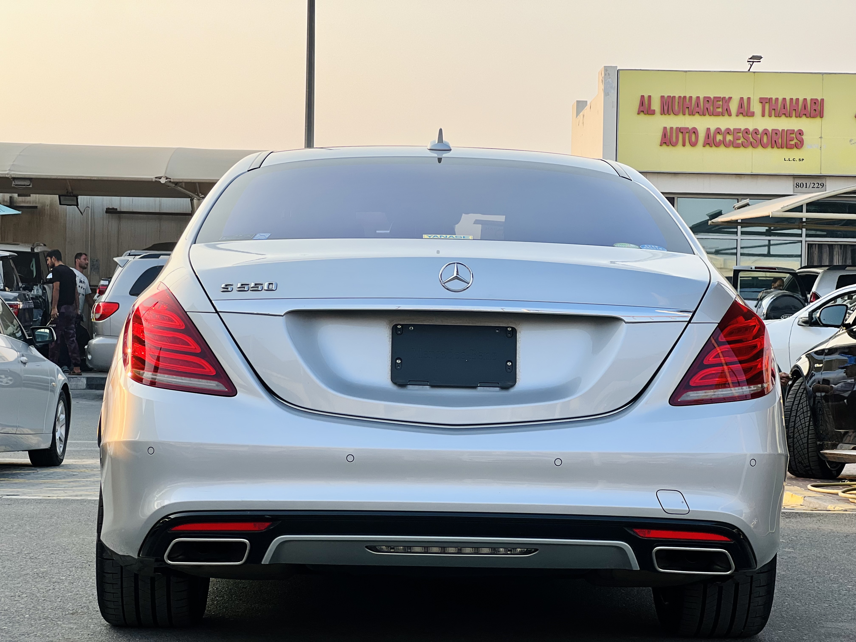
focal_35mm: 77
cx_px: 428
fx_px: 1904
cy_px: 321
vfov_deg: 19.1
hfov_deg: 25.3
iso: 25
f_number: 2.8
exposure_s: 1/236
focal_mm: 9
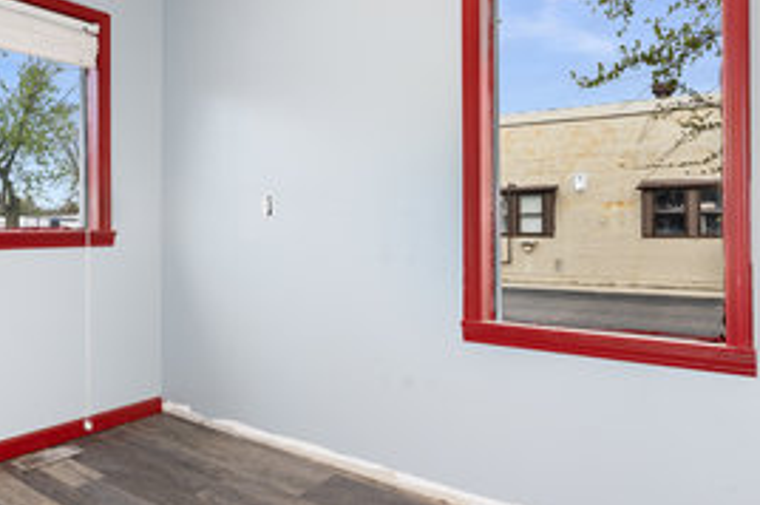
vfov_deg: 49.3
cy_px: 224
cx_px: 288
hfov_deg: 68.4
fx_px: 548
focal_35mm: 26
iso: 400
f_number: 8
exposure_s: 1/250
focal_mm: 16
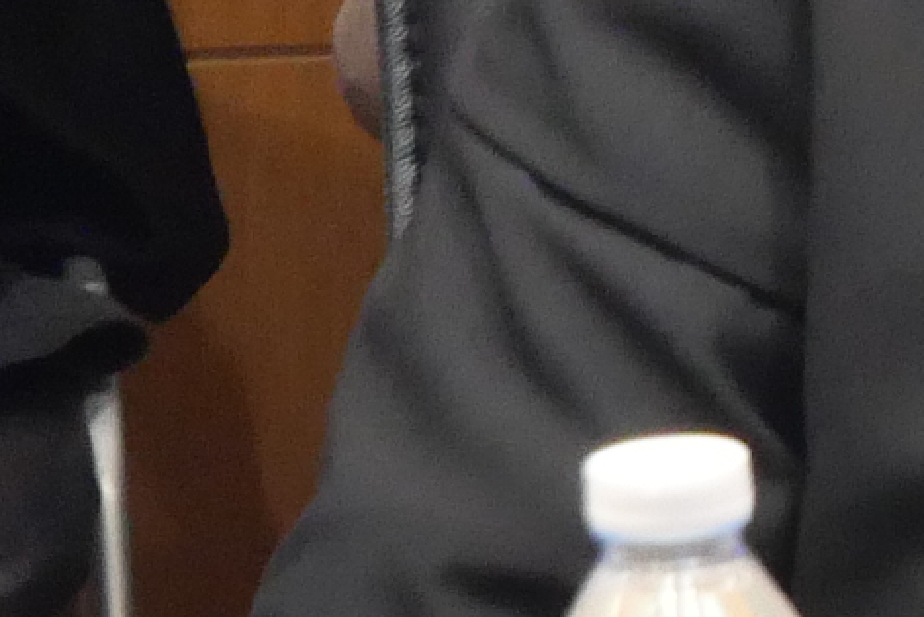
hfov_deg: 3.3
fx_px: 15763
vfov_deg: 2.2
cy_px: -613
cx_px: 2502
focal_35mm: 614
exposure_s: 1/13
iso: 1000
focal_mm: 38
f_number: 5.4
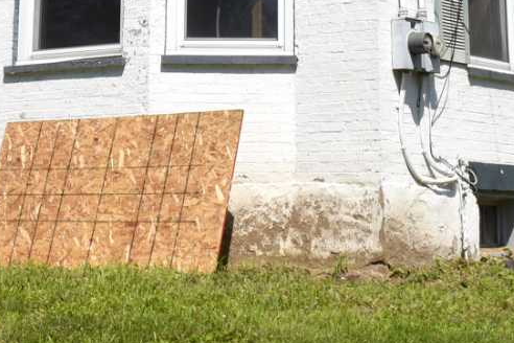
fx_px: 1428
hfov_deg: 20.2
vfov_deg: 12.8
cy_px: -200
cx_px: 122
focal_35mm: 100
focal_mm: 24
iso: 500
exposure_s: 1/1250
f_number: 10
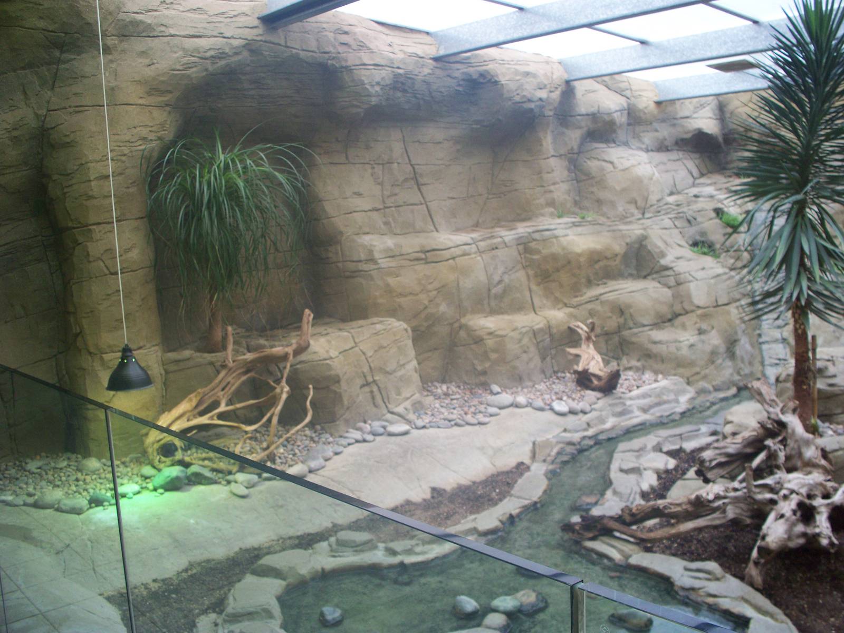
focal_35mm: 36
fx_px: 878
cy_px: 316
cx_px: 422
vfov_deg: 39.7
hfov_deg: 51.4
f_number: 2.8
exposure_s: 1/60
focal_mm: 7.54
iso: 160
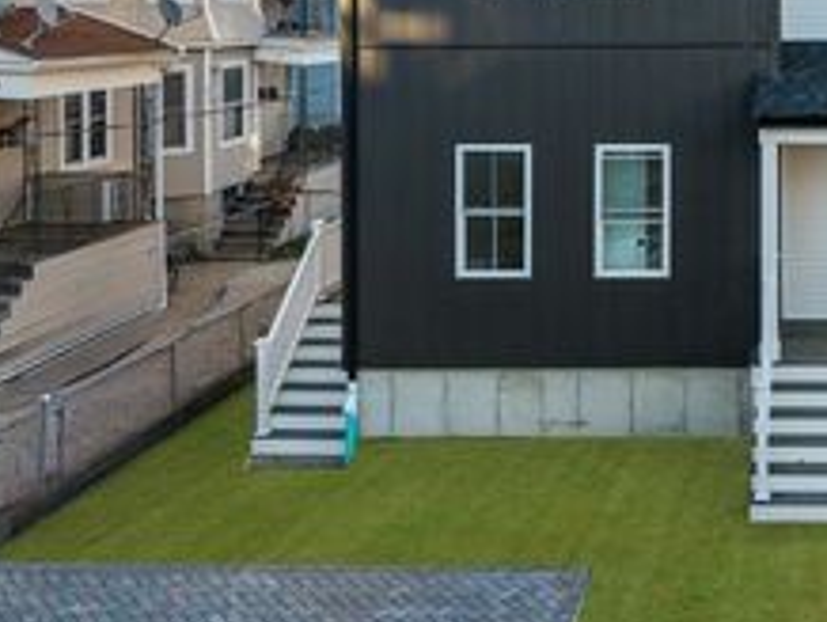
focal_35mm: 55
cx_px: 812
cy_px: 82
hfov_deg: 32.3
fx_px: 1315
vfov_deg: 25.9
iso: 290
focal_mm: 8.7
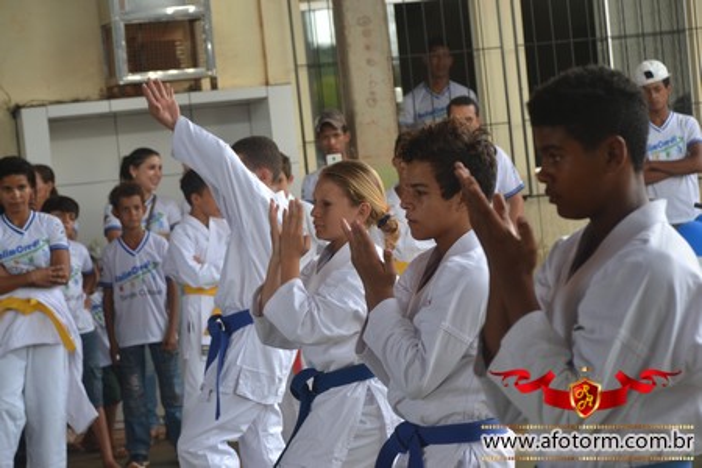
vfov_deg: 11.4
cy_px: 234
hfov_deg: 17.1
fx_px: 2340
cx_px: 351
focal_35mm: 120
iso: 450
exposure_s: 1/125
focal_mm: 80
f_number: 5.6
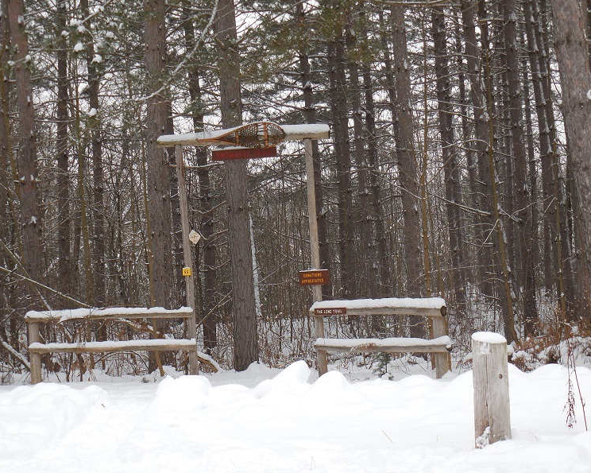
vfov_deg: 18.1
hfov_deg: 22.5
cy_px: 235
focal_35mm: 85
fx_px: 1487
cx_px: 284
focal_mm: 14.5
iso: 125
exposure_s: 1/80
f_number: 4.9
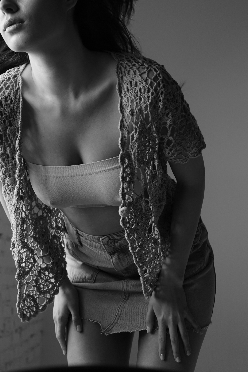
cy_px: 149
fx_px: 661
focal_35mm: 64
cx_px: 83
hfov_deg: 21.2
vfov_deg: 31.3
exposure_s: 1/125
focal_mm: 45
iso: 500
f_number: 5
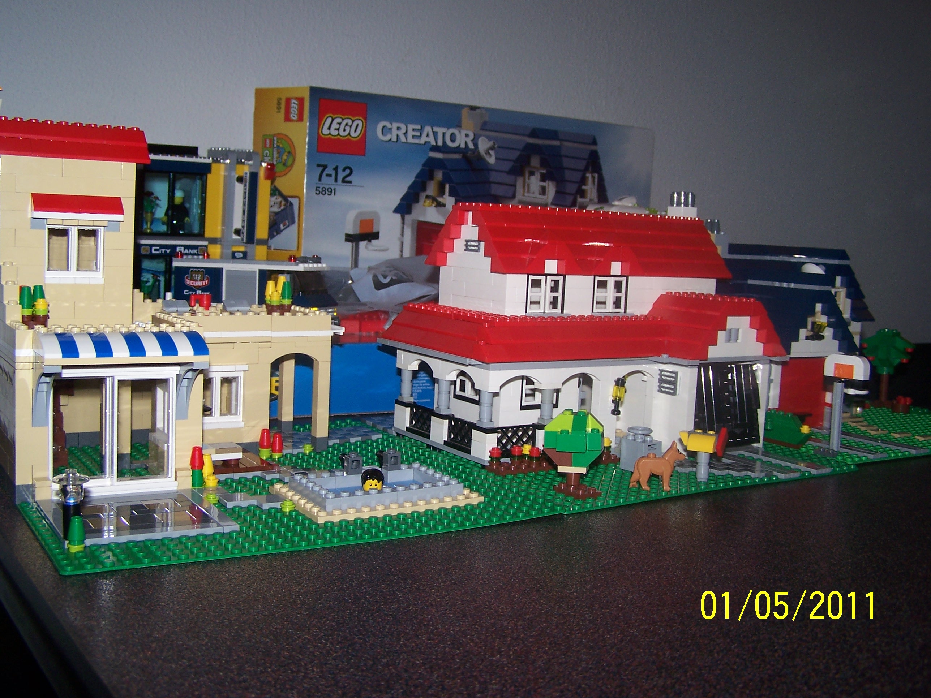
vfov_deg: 37.7
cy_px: 349
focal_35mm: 38
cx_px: 466
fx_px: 1022
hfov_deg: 49.0
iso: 80
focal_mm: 6.3
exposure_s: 1/60
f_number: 2.8
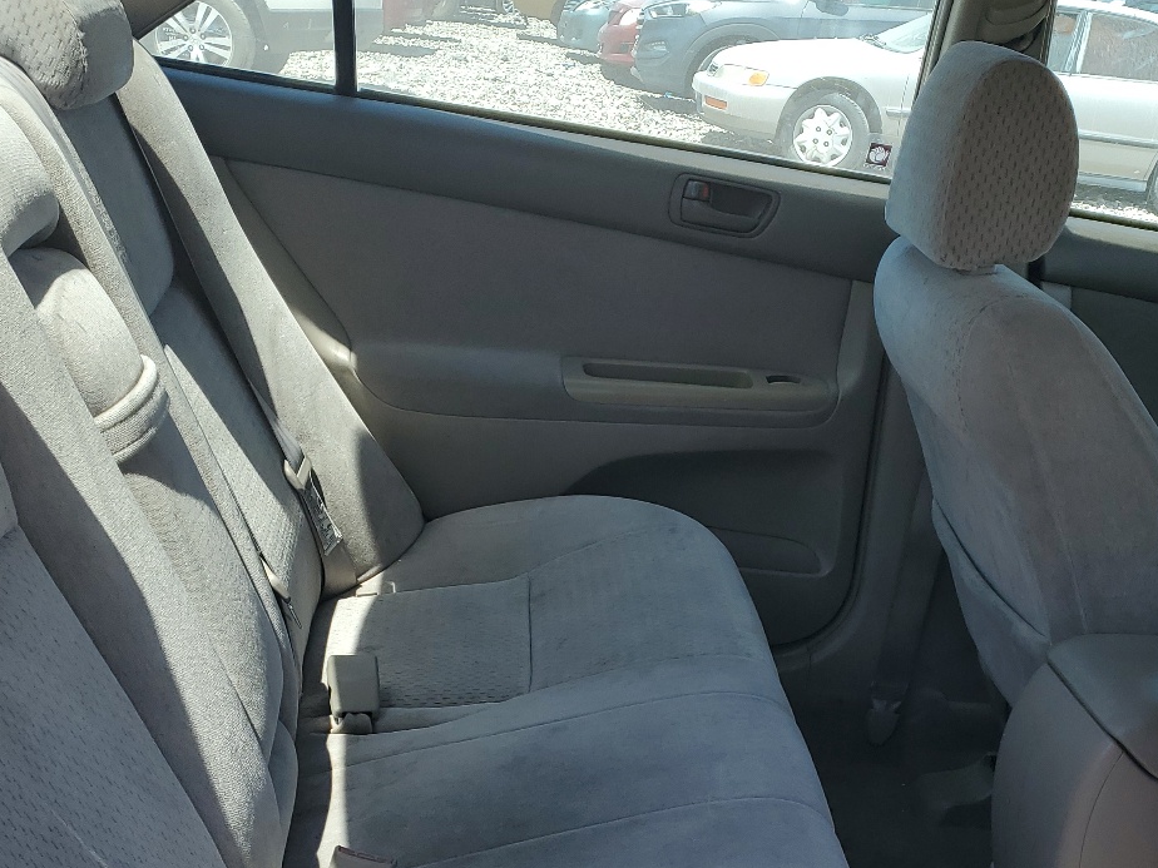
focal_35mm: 45
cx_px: 640
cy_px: 651
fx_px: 1505
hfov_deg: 42.0
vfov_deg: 31.6
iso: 50
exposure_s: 1/1250
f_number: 1.5
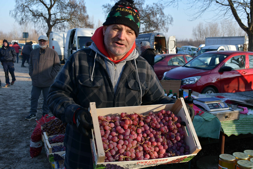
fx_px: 253
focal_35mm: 36
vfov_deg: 36.9
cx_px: 126
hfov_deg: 53.1
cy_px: 84
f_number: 7.1
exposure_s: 1/250
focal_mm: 24
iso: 200
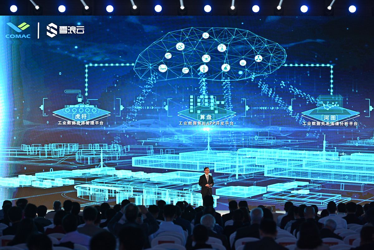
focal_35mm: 116
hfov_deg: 17.6
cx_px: 187
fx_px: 1205
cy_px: 125
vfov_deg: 11.8
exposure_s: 1/160
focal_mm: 116
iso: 640
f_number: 4
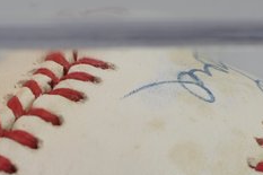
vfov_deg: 3.1
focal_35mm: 440
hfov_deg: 4.6
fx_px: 3212
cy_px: 304
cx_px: 437
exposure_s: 1/60
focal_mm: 40
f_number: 4
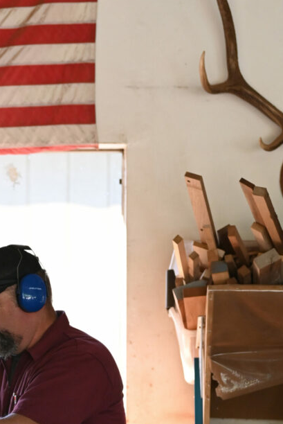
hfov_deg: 7.5
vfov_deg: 11.1
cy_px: 403
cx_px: -18
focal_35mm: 183
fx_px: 2154
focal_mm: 80
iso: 1600
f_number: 2.8
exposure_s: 1/640
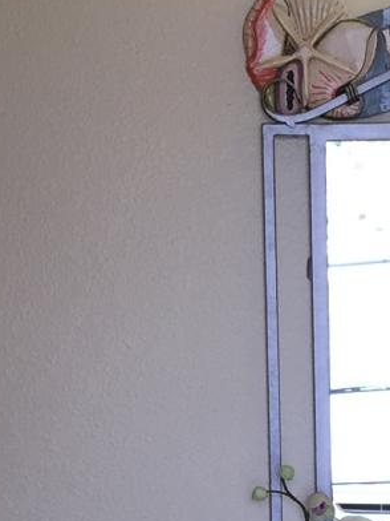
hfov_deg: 10.0
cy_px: 699
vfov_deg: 12.9
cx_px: 366
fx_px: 2223
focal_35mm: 148
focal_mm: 4.15
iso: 32
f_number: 2.2
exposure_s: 1/60
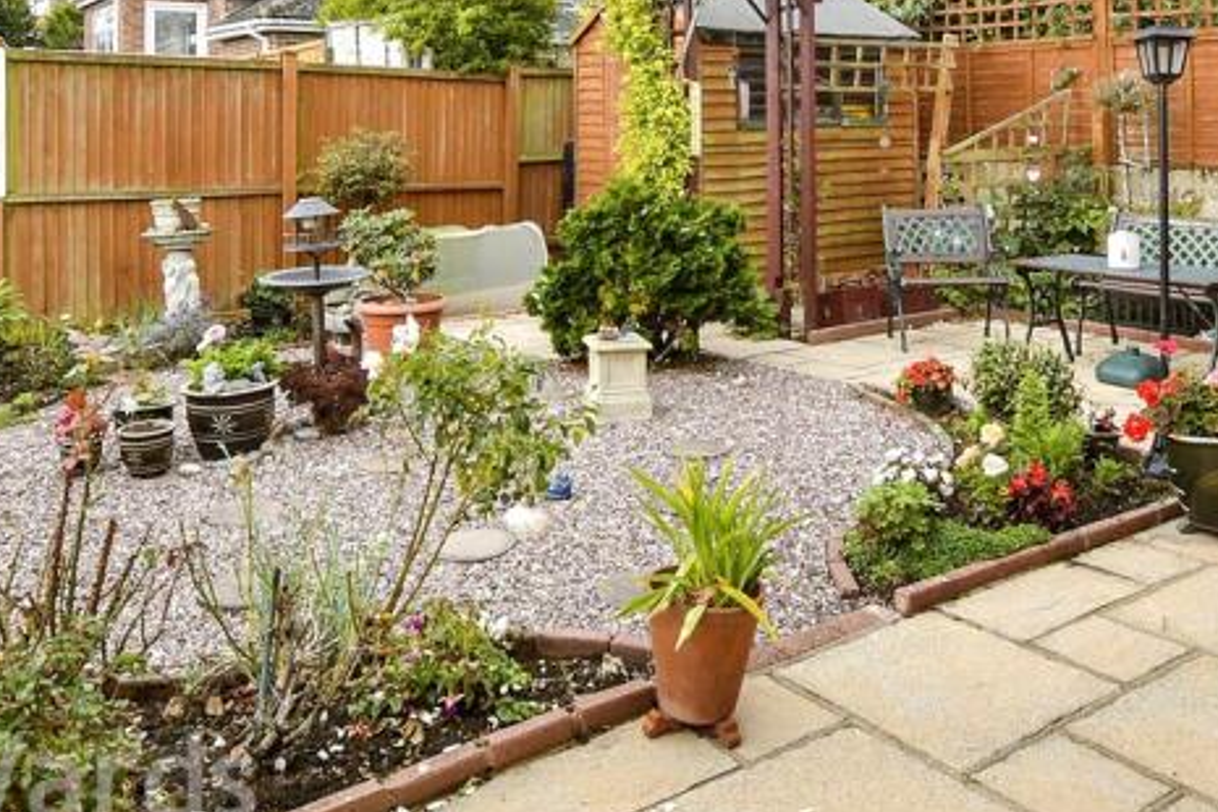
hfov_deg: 57.1
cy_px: 166
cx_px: 673
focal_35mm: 33
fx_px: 1116
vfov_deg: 38.5
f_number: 6.3
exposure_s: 1/160
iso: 160
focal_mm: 10
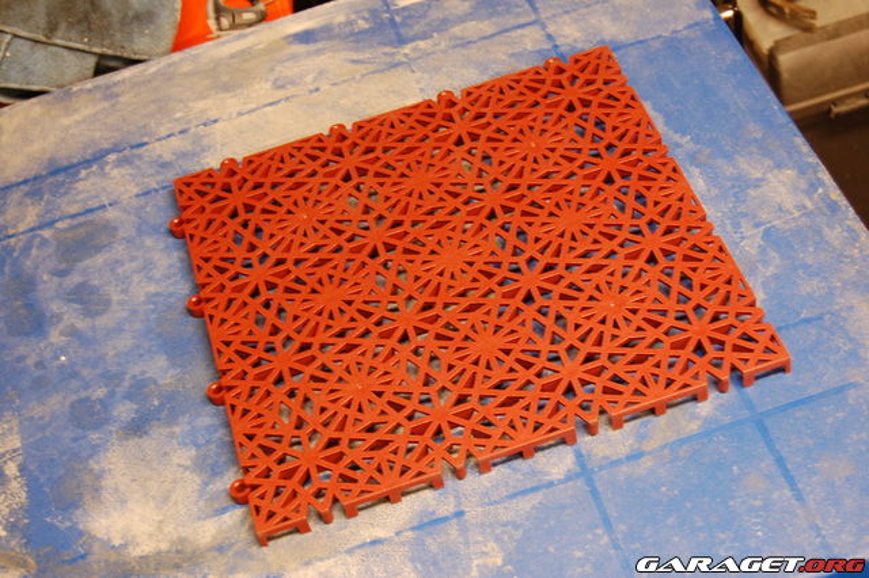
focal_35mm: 69
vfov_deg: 19.7
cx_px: 434
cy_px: 289
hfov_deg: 29.3
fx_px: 1665
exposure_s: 1/25
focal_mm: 46
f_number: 5.3
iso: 800
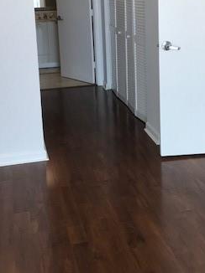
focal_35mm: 55
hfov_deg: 26.4
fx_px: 435
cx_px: 134
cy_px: 73
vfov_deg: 34.3
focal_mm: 3.99
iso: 20
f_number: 1.8
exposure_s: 1/153
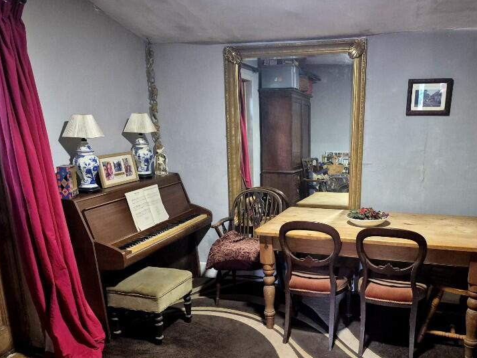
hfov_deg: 55.1
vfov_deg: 42.5
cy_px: 230
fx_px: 455
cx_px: 275
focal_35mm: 33
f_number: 1.8
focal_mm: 5.4
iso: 1600
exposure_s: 1/50
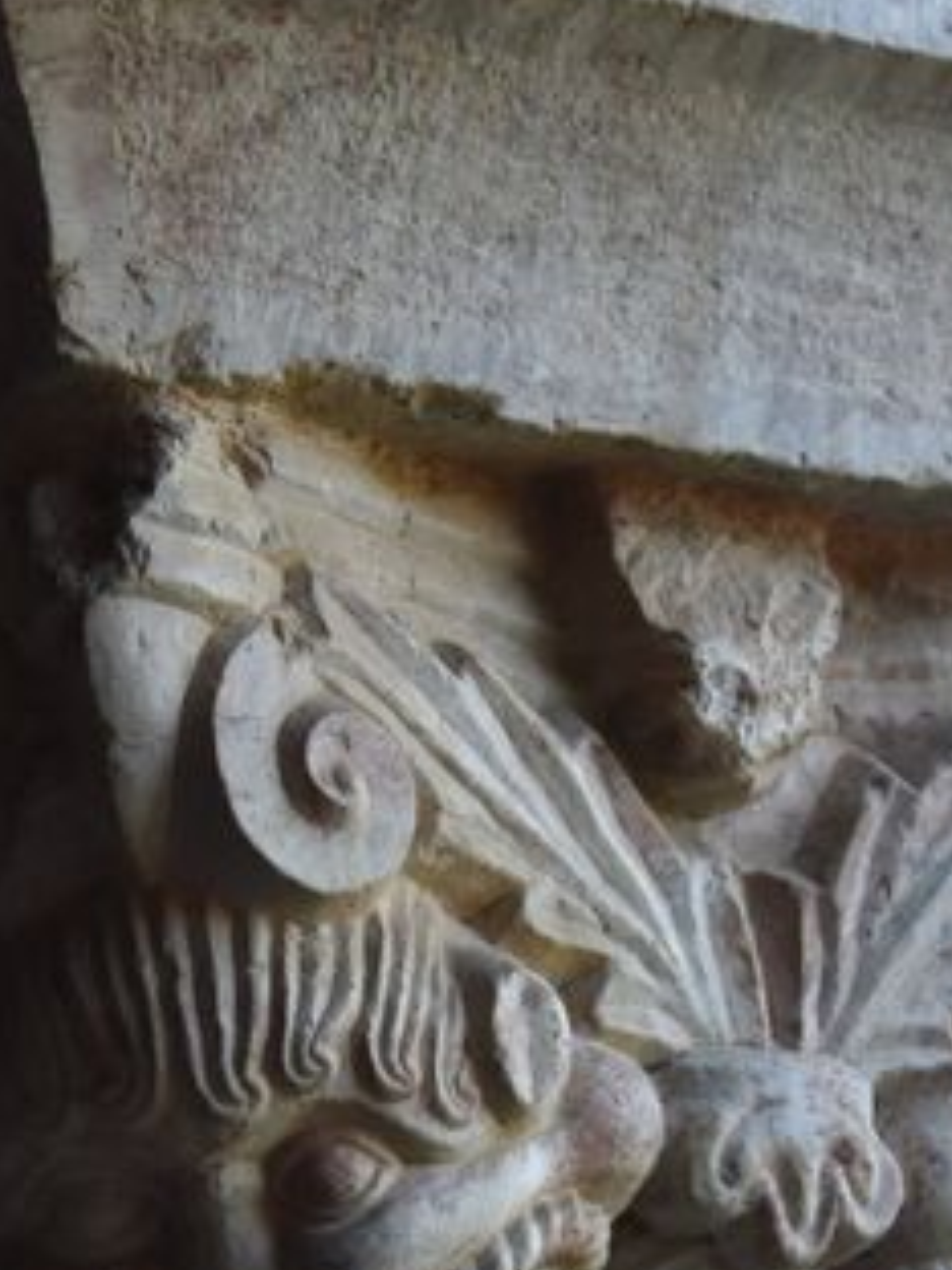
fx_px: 5523
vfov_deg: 13.0
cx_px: 207
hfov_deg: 9.8
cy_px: 1128
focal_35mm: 151
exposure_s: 1/125
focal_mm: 31
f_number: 5.6
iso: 400
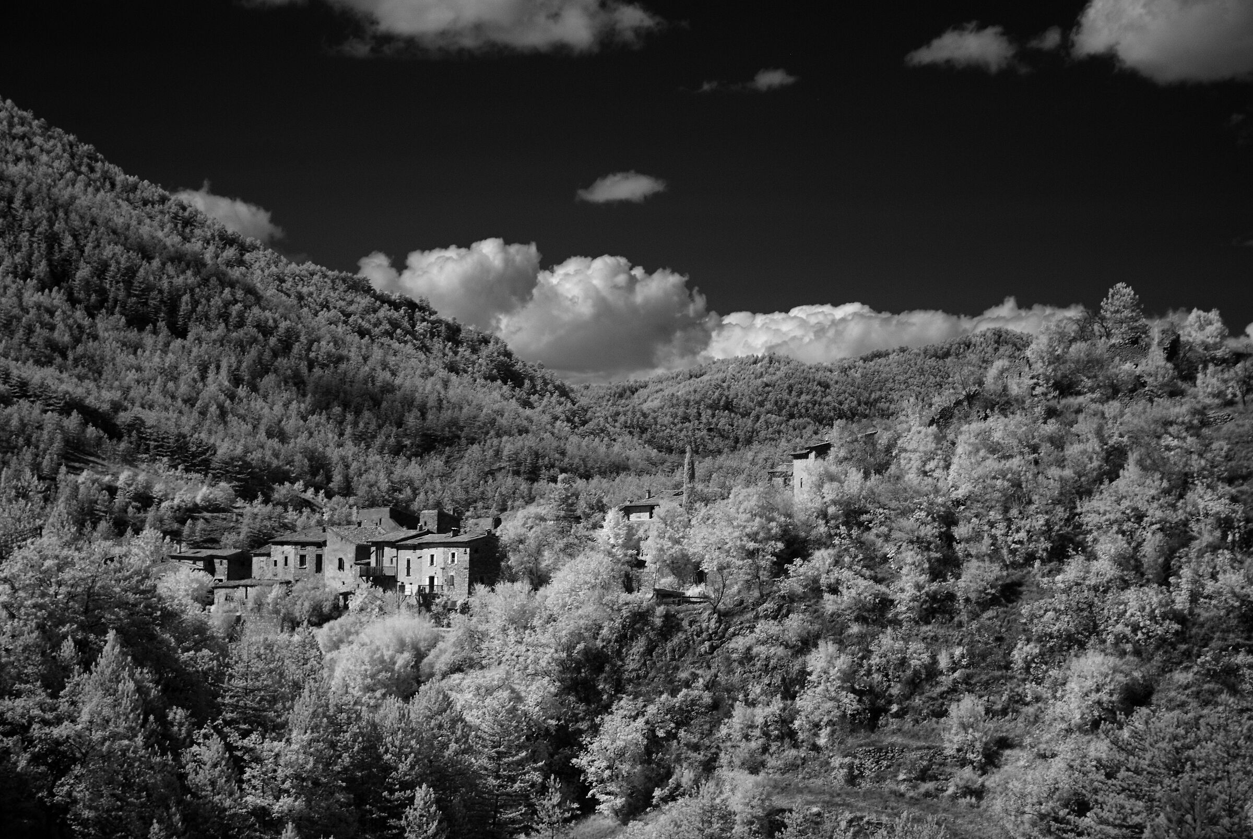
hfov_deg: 19.4
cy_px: 420
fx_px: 3659
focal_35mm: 105
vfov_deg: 13.1
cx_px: 626
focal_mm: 70
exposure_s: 1/180
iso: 100
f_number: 8
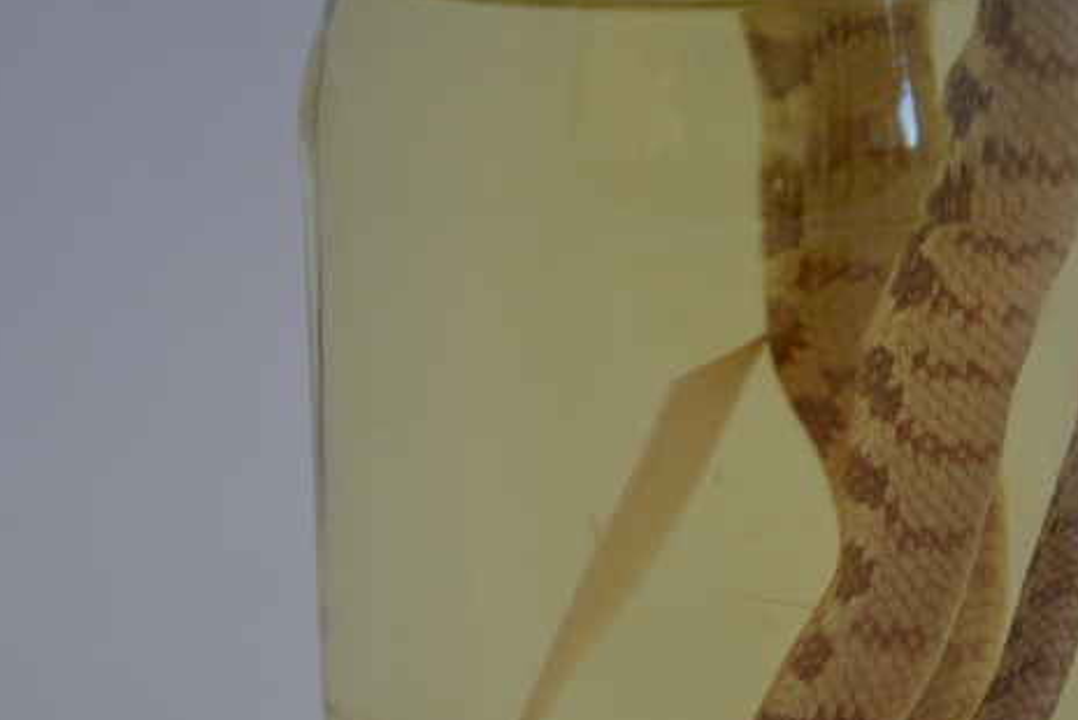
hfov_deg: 11.3
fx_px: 5423
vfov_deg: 7.6
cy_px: 595
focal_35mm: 181
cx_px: 762
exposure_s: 1/50
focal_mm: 70
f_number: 5.3
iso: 400
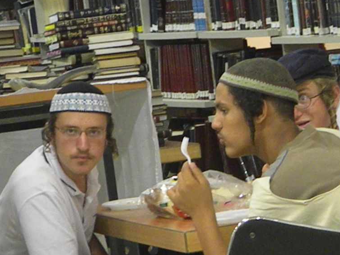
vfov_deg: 5.4
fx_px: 2701
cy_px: 181
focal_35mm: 275
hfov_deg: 7.2
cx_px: 193
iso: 1161
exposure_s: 1/65.8
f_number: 5
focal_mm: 26.8
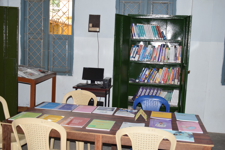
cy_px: 75
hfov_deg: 47.9
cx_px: 112
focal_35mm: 40
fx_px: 253
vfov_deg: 33.0
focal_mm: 27
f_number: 7.1
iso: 640
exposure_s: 1/50
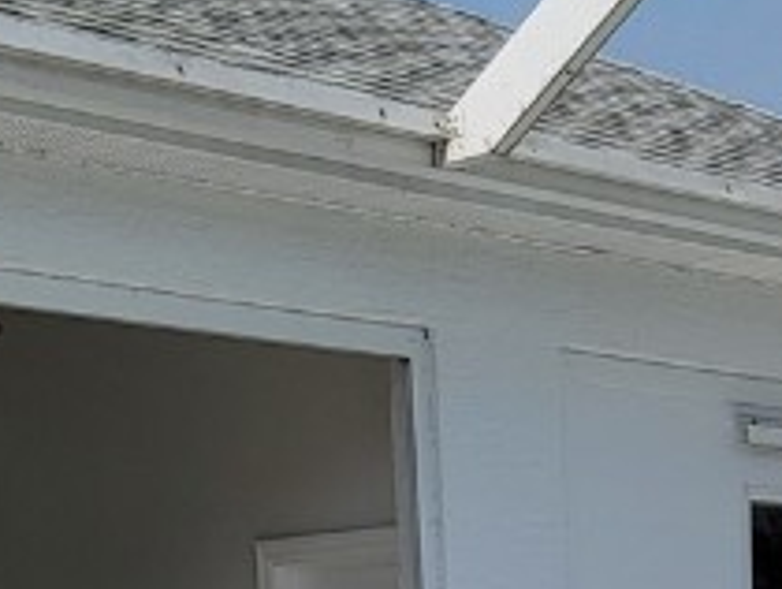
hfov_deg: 16.2
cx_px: 897
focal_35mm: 117
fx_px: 2646
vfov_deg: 11.1
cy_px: 1312
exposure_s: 1/850
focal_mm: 6.7
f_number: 1.8
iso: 16
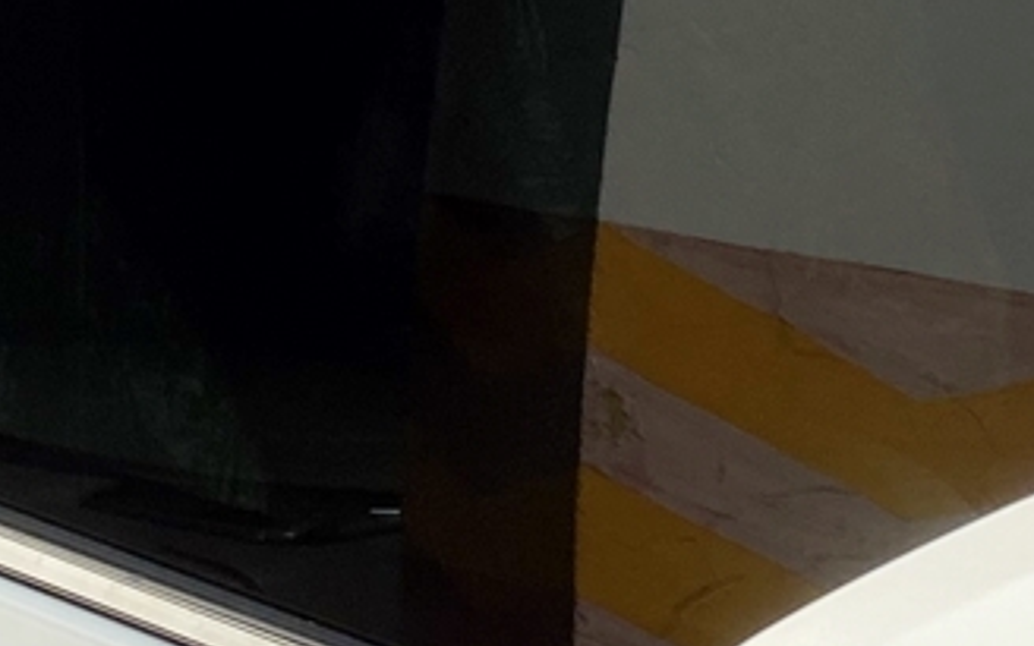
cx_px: -284
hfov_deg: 15.8
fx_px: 3551
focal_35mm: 126
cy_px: -471
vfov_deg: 9.9
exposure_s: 1/2817
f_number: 1.8
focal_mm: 4.25
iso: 32
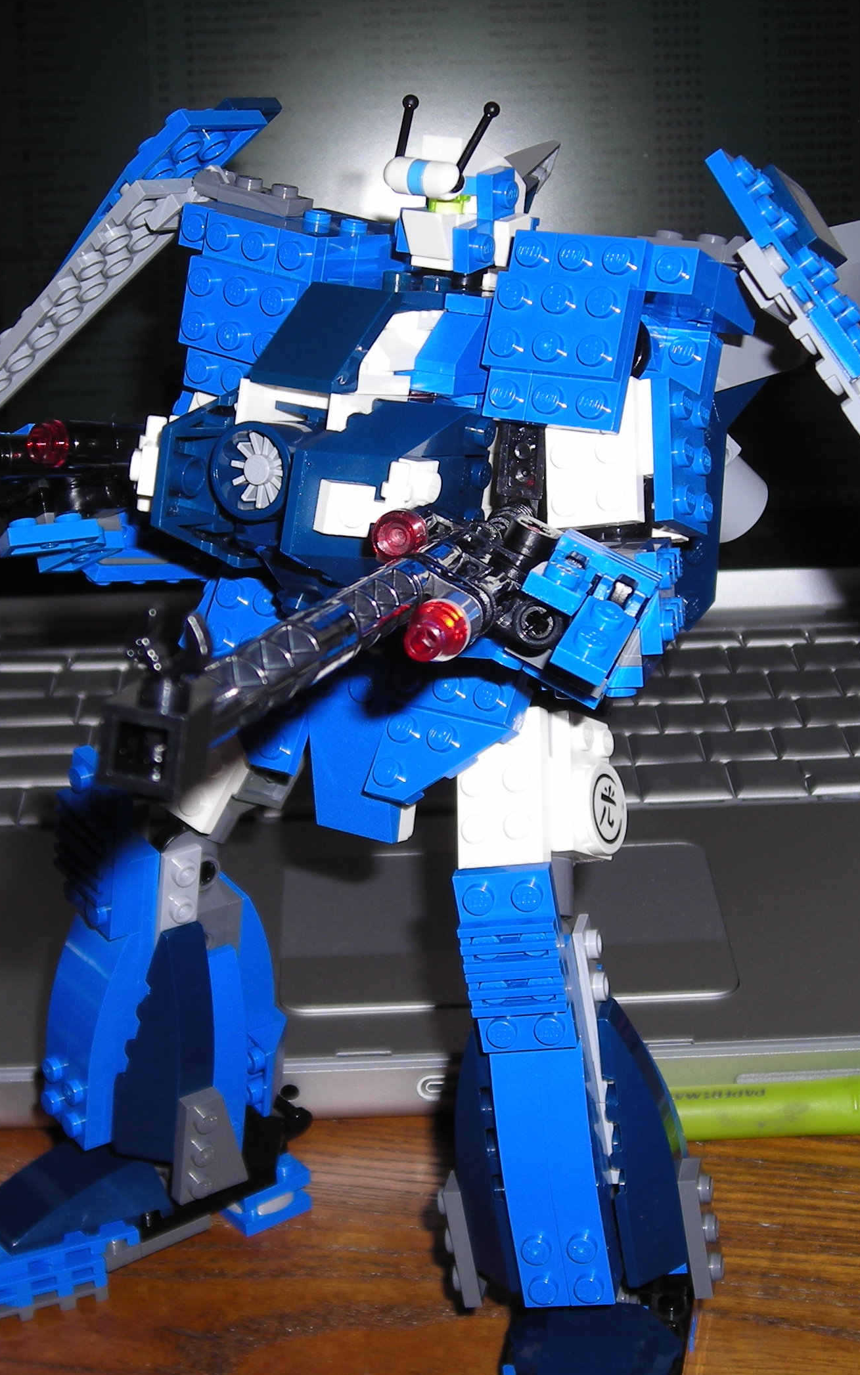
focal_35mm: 67
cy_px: 685
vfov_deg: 30.6
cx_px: 385
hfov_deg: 19.4
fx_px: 2512
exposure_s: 1/60
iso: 50
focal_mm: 7.8
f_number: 3.4
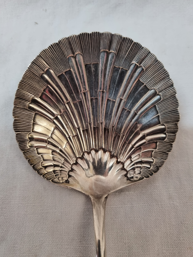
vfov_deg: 67.3
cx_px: 96
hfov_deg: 53.1
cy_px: 128
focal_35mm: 26
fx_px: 193
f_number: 1.8
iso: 200
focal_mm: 5.4
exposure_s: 1/50
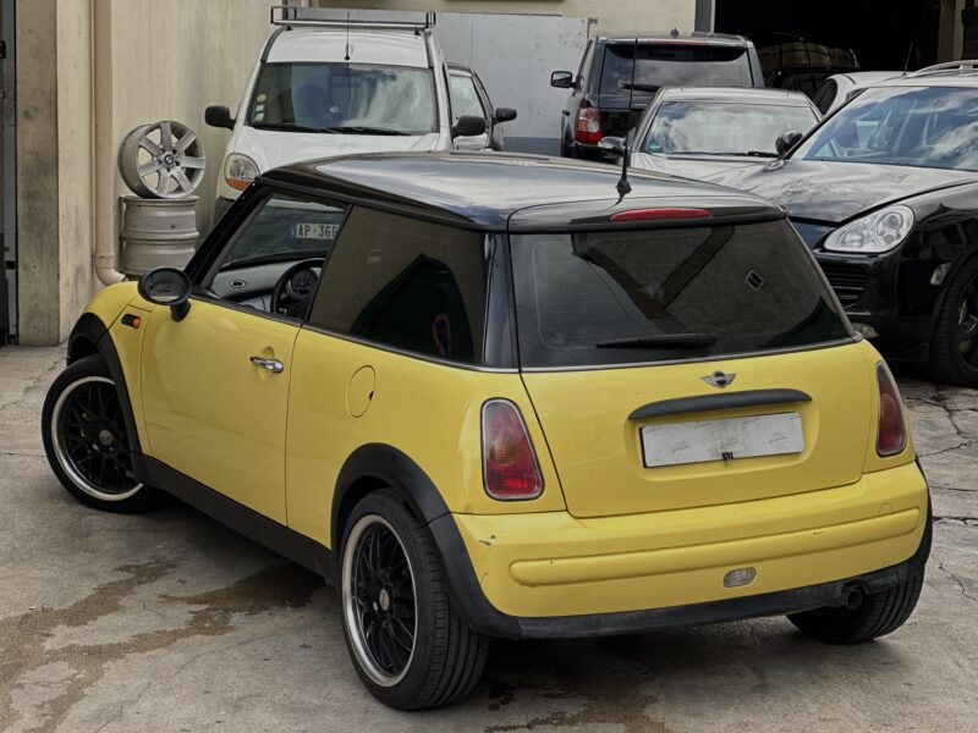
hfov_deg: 25.3
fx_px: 2175
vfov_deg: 19.1
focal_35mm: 77
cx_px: 489
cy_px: 366
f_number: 2.8
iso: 25
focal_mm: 9
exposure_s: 1/121
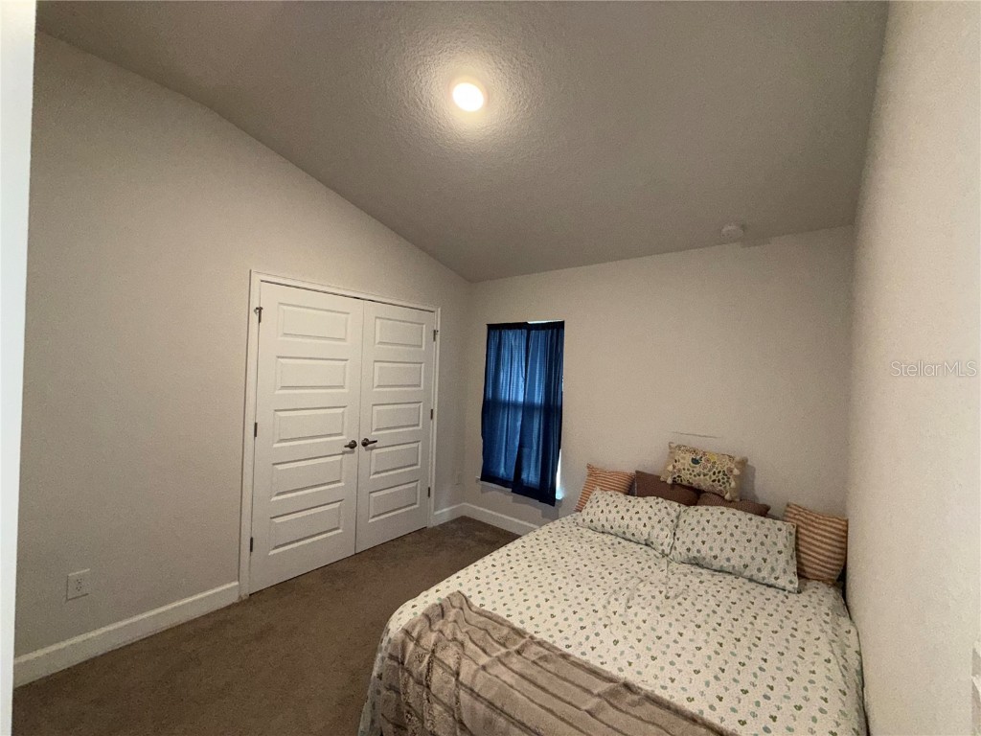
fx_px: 397
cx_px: 490
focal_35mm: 14
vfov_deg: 85.7
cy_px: 368
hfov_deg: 102.1
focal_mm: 2.22
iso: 160
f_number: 2.2
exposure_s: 1/60
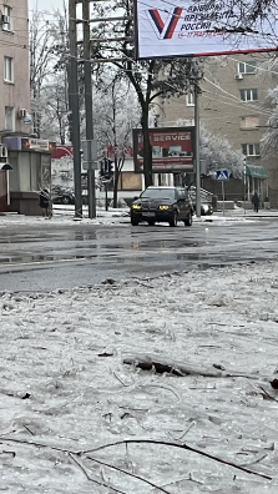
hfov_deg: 11.9
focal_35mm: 93
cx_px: -239
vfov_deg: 22.5
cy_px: 82
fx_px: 1218
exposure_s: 1/60
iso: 160
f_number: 1.6
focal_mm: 5.1
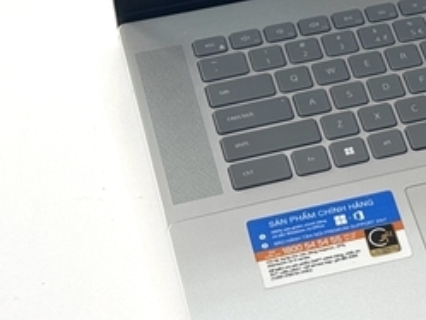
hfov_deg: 12.6
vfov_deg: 9.5
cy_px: -51
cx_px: 459
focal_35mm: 154
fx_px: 1896
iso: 50
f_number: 1.78
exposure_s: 1/161
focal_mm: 6.76
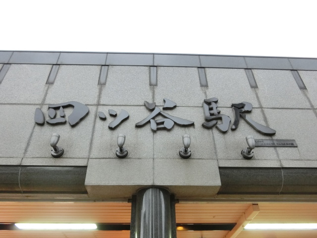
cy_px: 119
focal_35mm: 29
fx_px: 266
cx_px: 158
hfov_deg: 61.7
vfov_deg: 48.2
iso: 400
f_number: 3.7
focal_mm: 5.2
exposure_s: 1/40
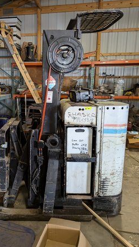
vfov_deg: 66.0
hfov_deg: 39.6
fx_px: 190
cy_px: 120
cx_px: 43
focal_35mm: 29
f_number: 1.89
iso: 224
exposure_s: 1/40
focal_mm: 5.43
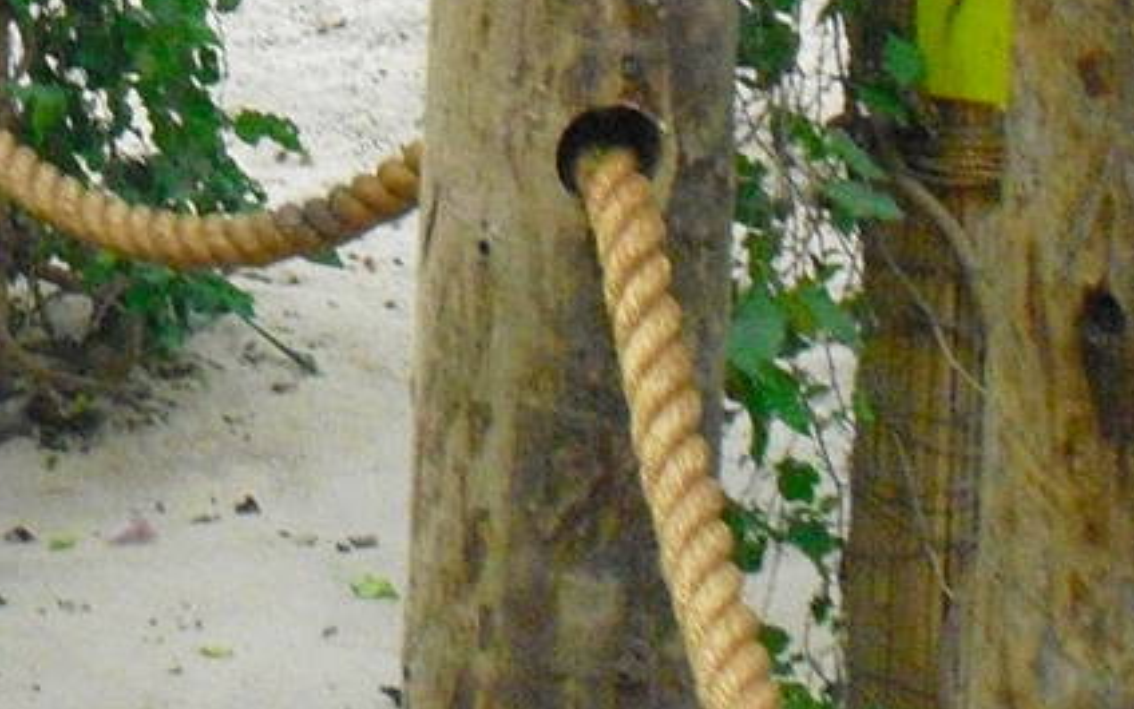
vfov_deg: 9.0
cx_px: -131
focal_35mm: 144
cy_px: -187
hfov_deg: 14.2
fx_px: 4450
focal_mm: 6.3
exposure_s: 1/60
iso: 800
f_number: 3.1
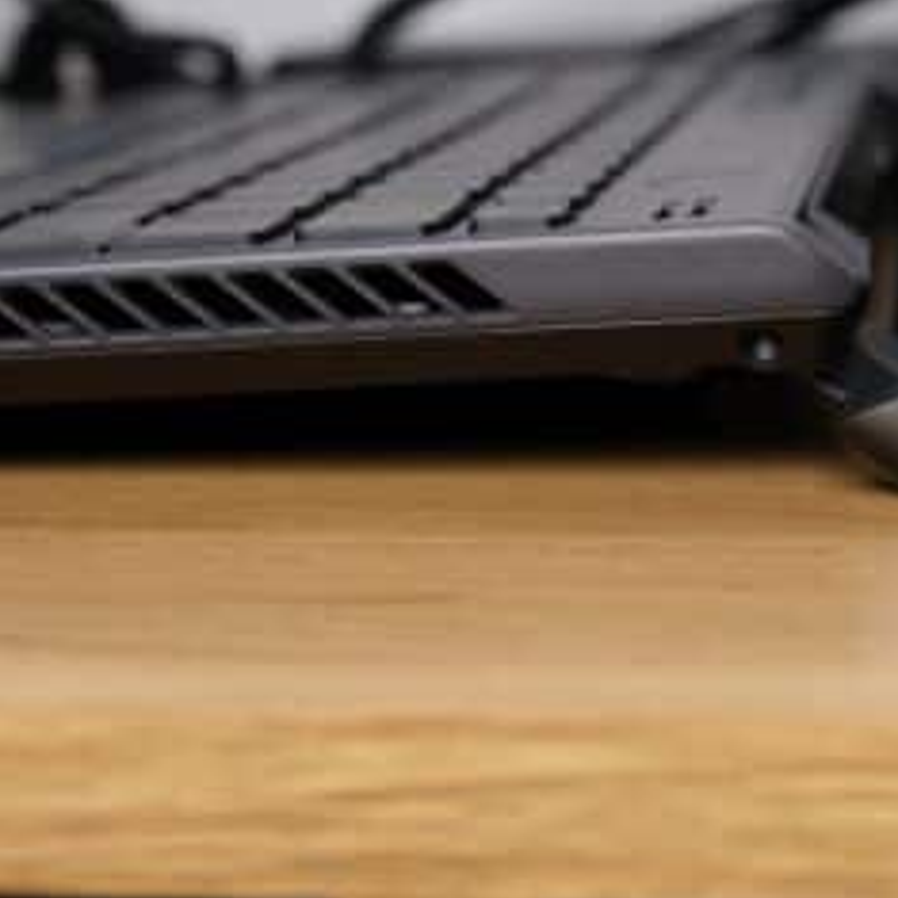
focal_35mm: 113
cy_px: 428
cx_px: 673
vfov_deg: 15.4
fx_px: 3317
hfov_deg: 15.4
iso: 500
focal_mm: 53.3
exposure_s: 1/80
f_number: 8
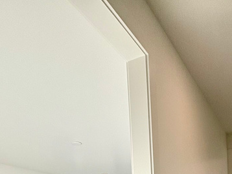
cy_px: 243
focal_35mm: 40
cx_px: 166
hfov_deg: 45.6
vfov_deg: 27.8
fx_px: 268
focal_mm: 2.22
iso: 50
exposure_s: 1/591
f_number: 2.2
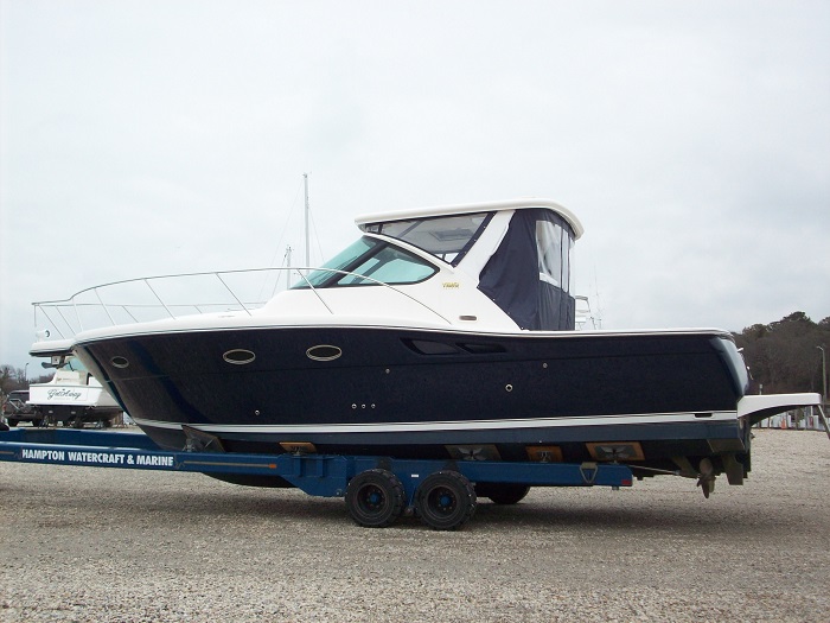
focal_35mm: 46
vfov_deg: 31.5
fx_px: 1103
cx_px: 415
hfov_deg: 41.2
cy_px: 312
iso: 80
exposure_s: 1/217
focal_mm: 7.6
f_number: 3.1
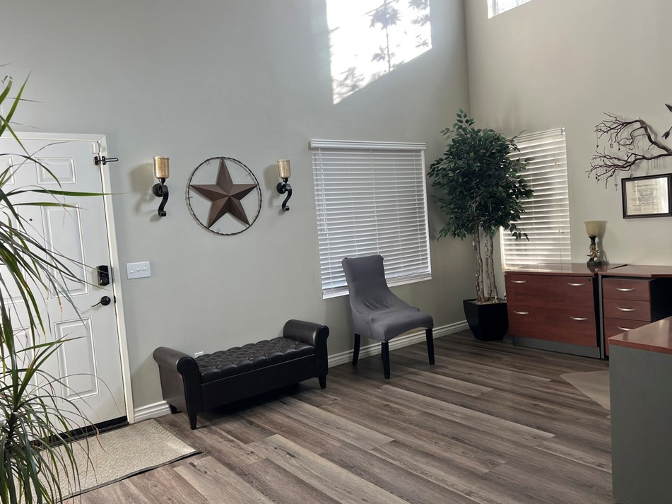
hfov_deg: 63.4
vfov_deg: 49.7
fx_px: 543
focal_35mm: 28
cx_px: 358
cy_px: 252
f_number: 1.5
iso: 64
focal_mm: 5.7
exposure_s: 1/121
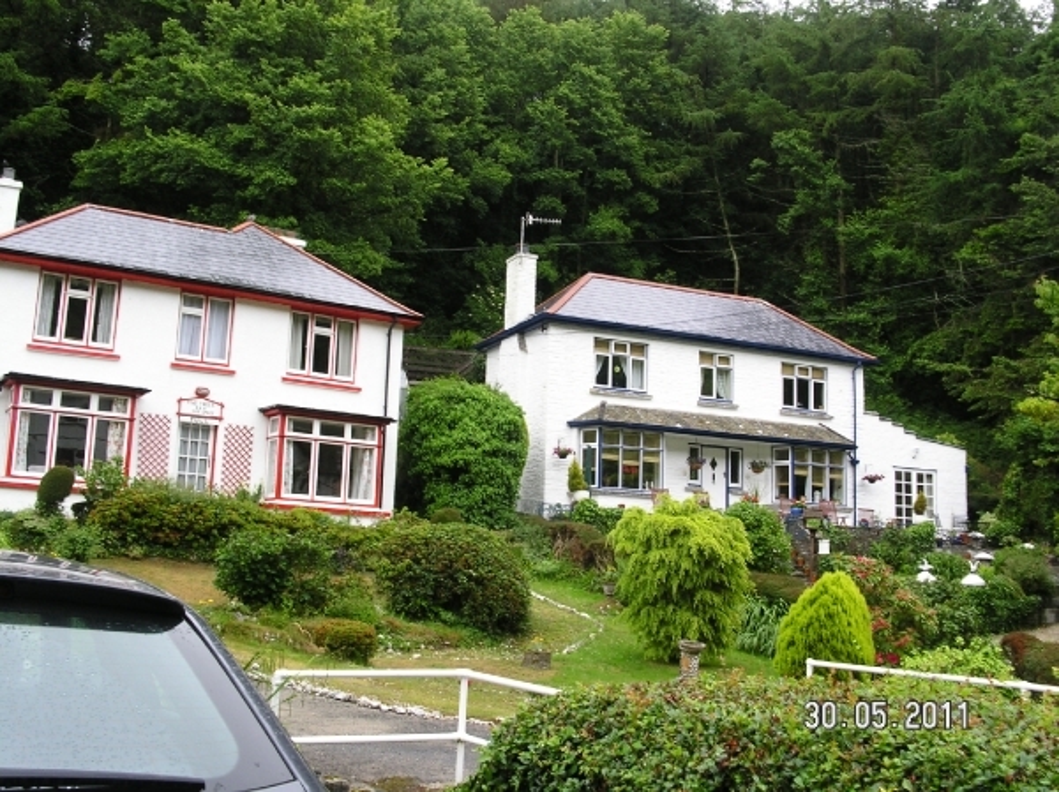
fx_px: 1162
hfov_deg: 49.0
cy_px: 396
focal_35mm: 38
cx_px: 530
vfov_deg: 37.7
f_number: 5.6
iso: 100
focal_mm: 7.8
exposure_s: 1/60
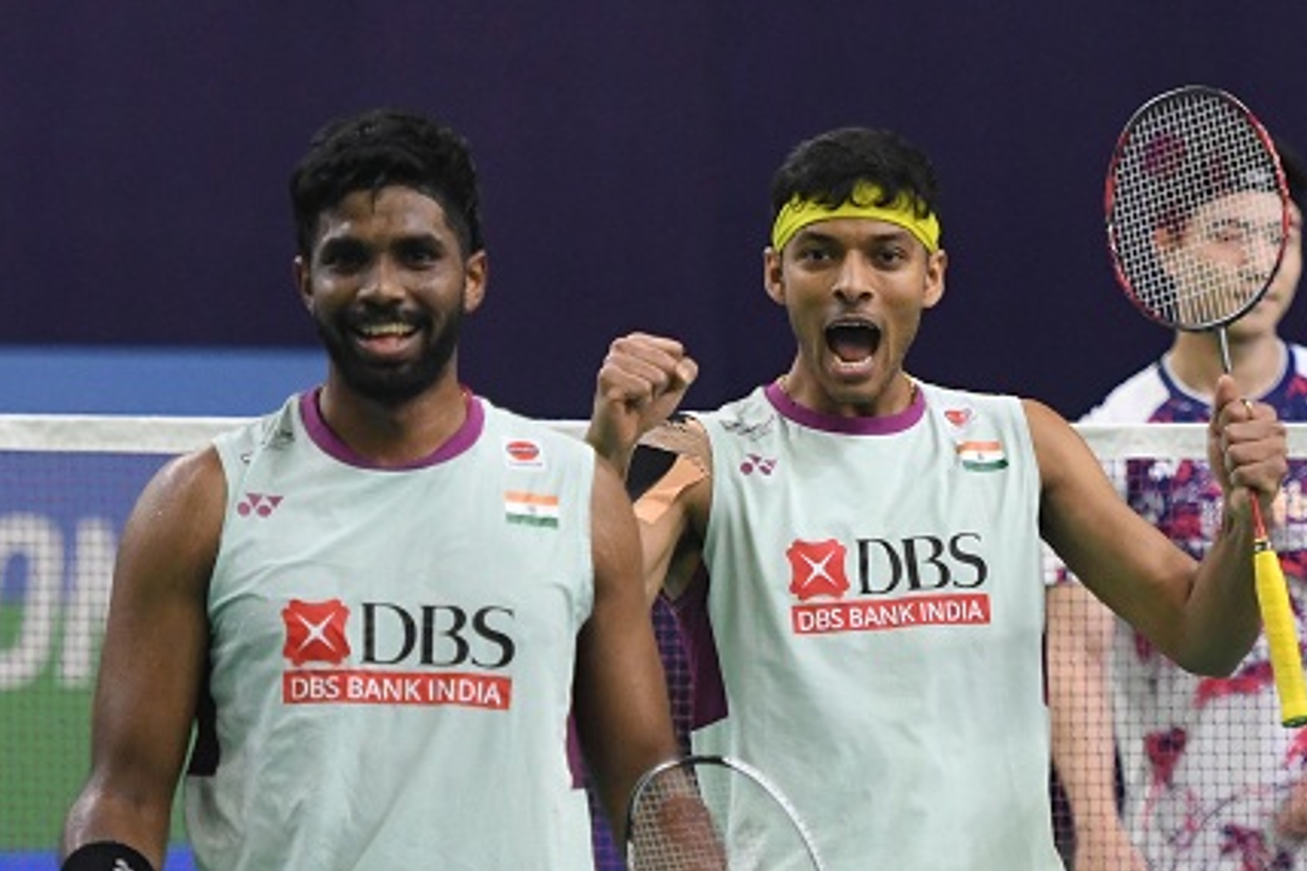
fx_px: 7115
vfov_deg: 7.0
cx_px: 734
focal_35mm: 196
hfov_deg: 10.5
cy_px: 594
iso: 2500
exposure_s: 1/800
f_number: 2.8
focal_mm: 140
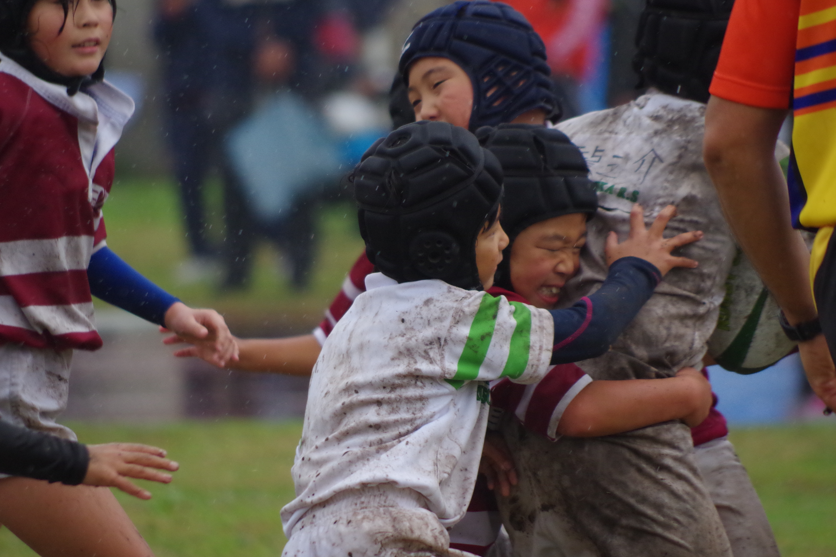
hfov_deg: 4.2
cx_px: 423
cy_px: 266
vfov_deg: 2.8
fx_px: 11308
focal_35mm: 487
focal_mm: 300
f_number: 7.1
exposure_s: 1/800
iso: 1600
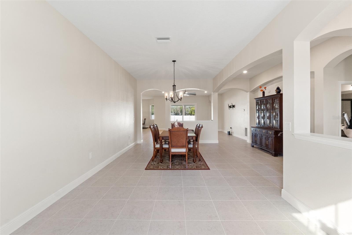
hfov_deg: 100.4
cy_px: 118
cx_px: 176
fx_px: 147
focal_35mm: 15
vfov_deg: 77.3
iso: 400
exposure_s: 1/13
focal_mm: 10
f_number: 8
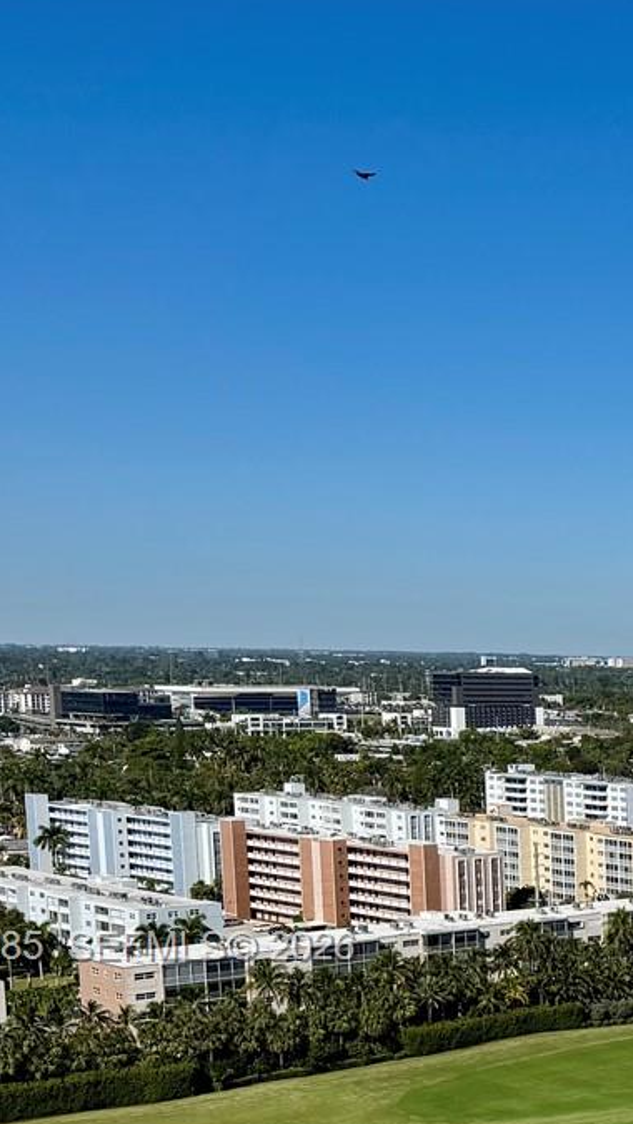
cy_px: 949
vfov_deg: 32.6
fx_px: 1849
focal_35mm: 62
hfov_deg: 16.1
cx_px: 1169
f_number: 1.78
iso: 80
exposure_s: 1/7937
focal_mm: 6.76
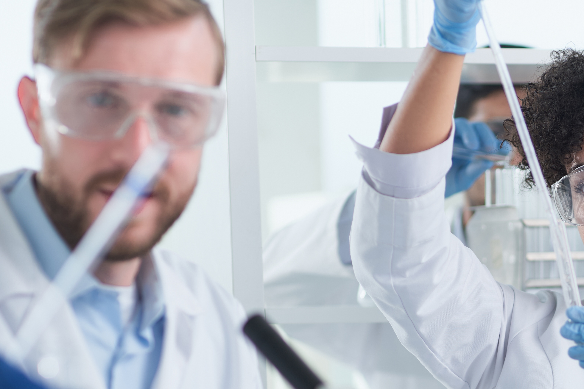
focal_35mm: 163
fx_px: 2644
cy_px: 349
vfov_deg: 8.4
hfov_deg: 12.5
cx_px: 535
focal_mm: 85
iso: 100
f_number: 2.5
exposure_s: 1/400
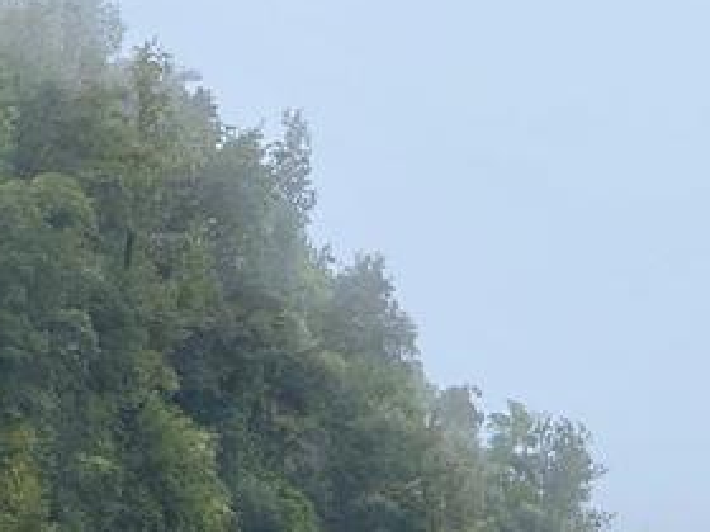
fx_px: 9004
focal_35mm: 439
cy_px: 714
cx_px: 690
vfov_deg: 3.4
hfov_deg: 4.5
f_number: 2.8
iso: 50
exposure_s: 1/230
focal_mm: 15.66
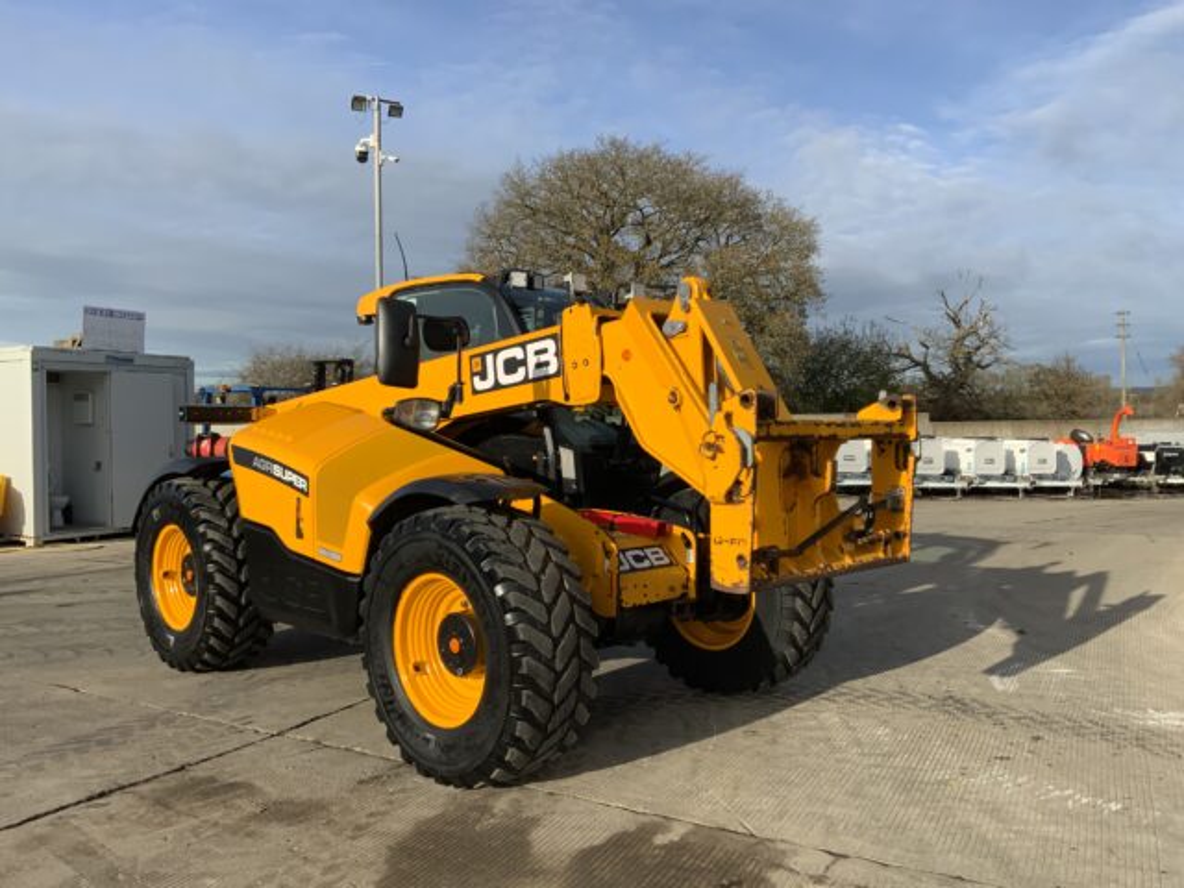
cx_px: 592
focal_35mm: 29
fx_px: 992
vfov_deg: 48.2
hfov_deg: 61.7
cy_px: 444
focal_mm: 3
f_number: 1.8
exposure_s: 1/1912
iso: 16
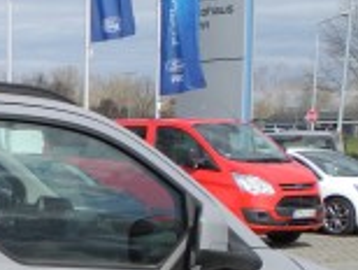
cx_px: -256
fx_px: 1202
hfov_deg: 15.0
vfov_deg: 12.4
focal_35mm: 116
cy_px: 351
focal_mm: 6
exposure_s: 1/800
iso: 100
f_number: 4
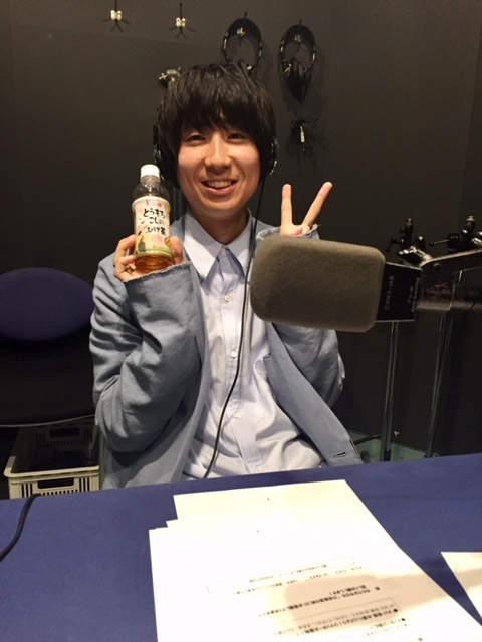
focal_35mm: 29
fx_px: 538
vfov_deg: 61.7
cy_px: 321
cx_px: 241
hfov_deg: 48.2
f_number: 2.2
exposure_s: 1/24
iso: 250
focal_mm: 4.15
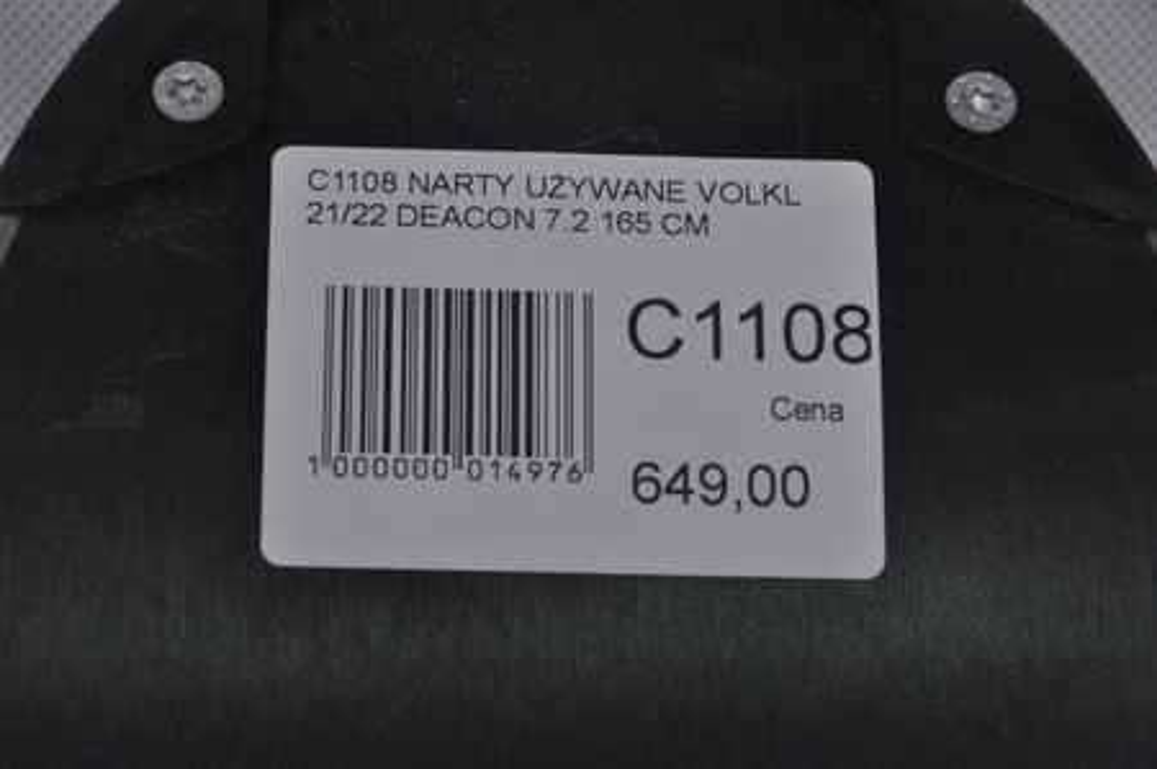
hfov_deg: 13.1
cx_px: 578
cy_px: 384
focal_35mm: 158
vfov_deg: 8.7
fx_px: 5056
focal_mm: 105
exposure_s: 1/125
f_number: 9.5
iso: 3200
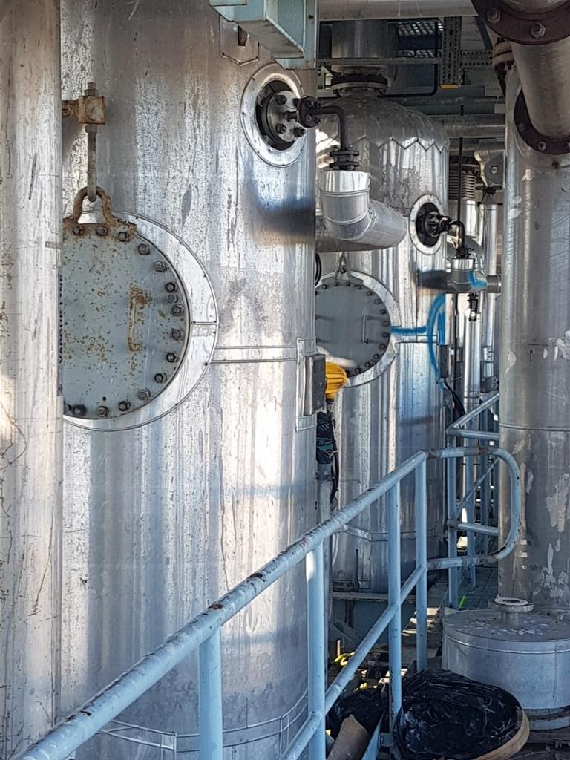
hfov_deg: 53.1
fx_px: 571
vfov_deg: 67.3
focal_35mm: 26
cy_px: 380
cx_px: 285
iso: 40
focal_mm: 4.2
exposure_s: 1/271
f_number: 1.7
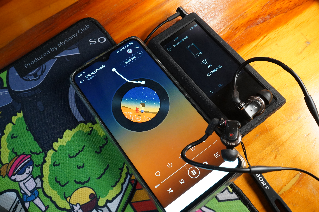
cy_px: 106
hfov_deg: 58.8
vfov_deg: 41.0
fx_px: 283
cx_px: 160
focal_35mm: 32
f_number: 9
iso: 4000
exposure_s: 1/40
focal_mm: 32
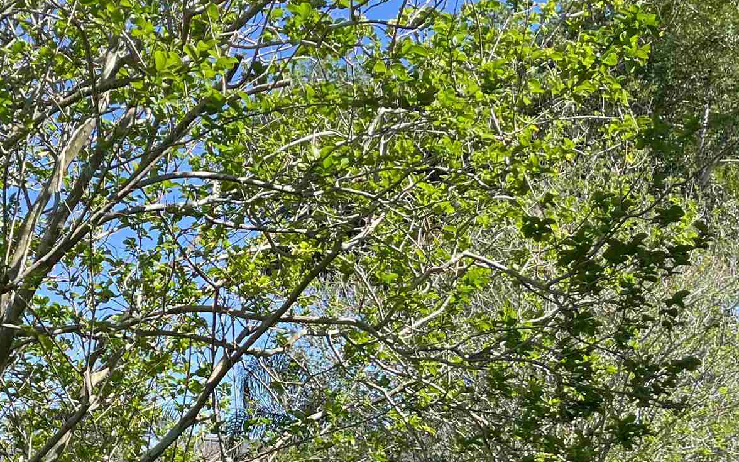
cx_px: 151
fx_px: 1450
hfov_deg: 28.0
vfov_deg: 17.2
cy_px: 567
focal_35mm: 72
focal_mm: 5.1
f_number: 1.6
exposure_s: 1/1117
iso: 50
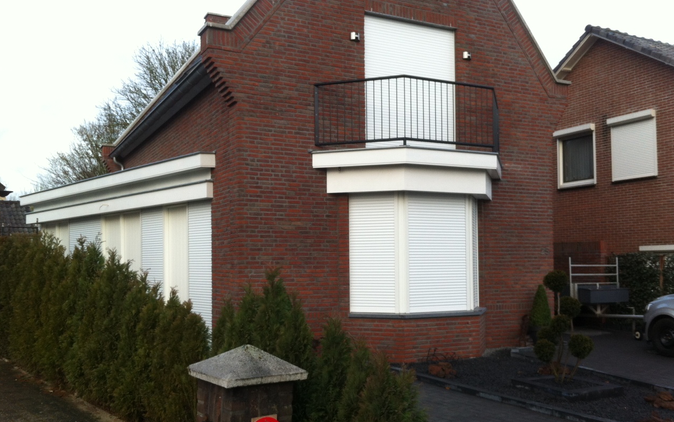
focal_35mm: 38
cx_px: 340
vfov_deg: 33.5
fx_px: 698
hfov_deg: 51.5
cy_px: 244
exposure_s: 1/129
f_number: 2.8
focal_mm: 3.85
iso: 80
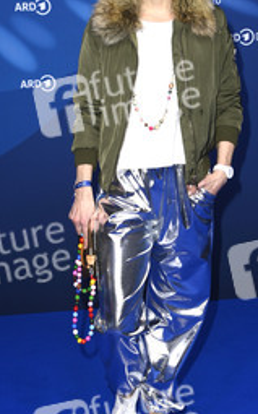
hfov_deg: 14.8
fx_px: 992
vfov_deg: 23.6
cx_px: 164
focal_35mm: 88
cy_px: 180
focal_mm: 55
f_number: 6.3
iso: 640
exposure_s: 1/250
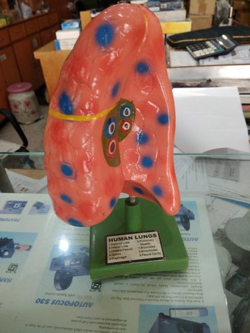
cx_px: 125
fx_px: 202
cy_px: 166
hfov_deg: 63.4
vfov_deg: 79.0
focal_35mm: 21
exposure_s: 1/33
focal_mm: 3.57
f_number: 2
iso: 250
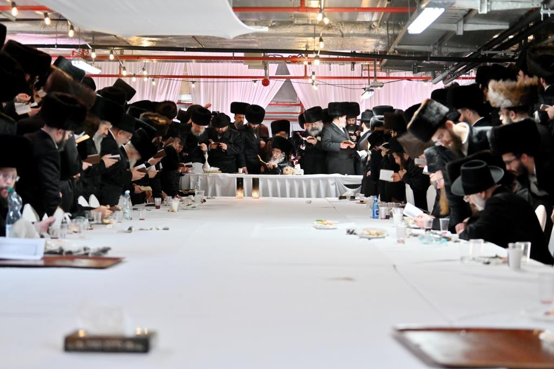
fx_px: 1077
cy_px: 184
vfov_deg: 19.5
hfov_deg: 28.8
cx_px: 277
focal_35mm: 70
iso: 1250
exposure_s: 1/160
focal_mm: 70
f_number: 2.8
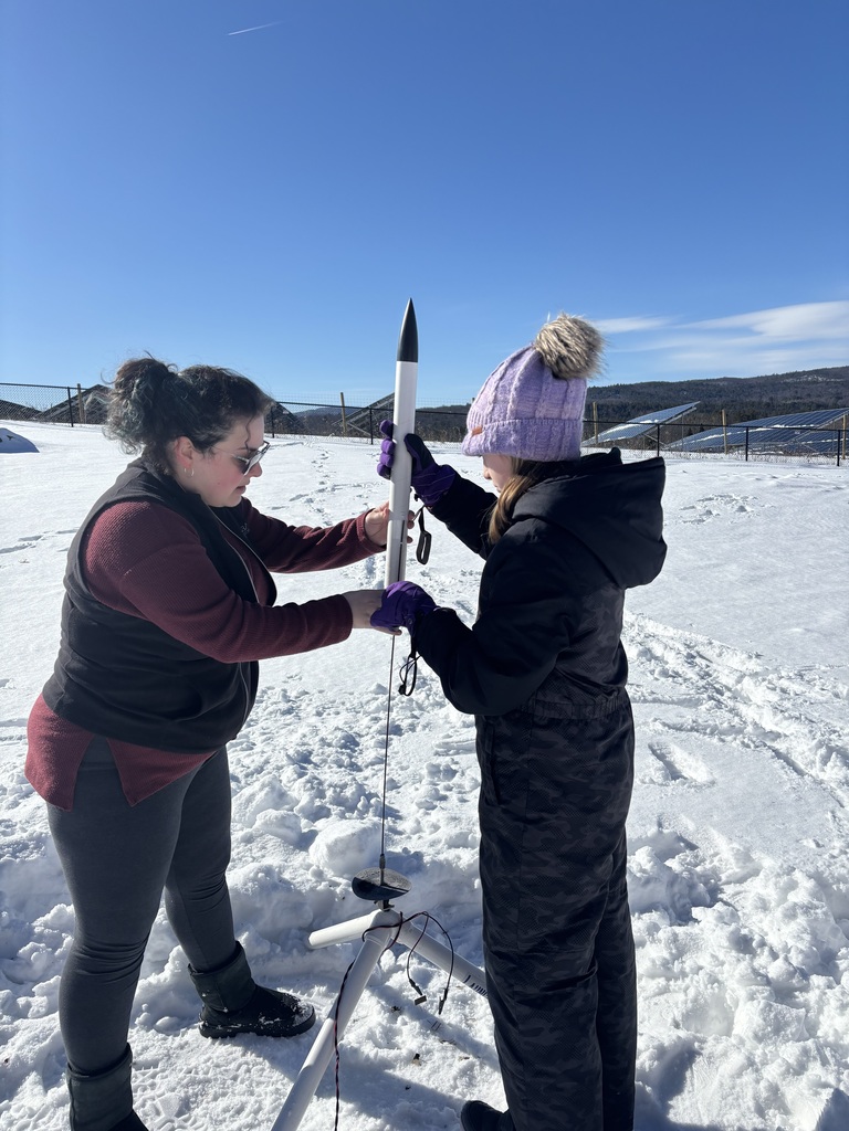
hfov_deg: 53.1
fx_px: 850
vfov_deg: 67.3
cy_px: 566
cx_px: 424
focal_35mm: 26
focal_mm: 5.96
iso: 50
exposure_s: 1/7692
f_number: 1.6
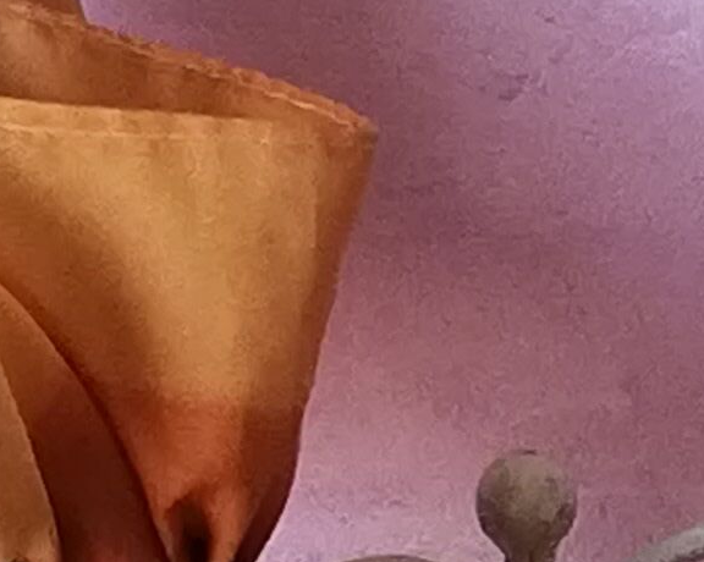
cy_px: 1437
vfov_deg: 4.5
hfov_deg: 5.7
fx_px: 6996
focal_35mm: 336
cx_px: 867
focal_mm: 3.81
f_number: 2.2
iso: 160
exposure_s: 1/50
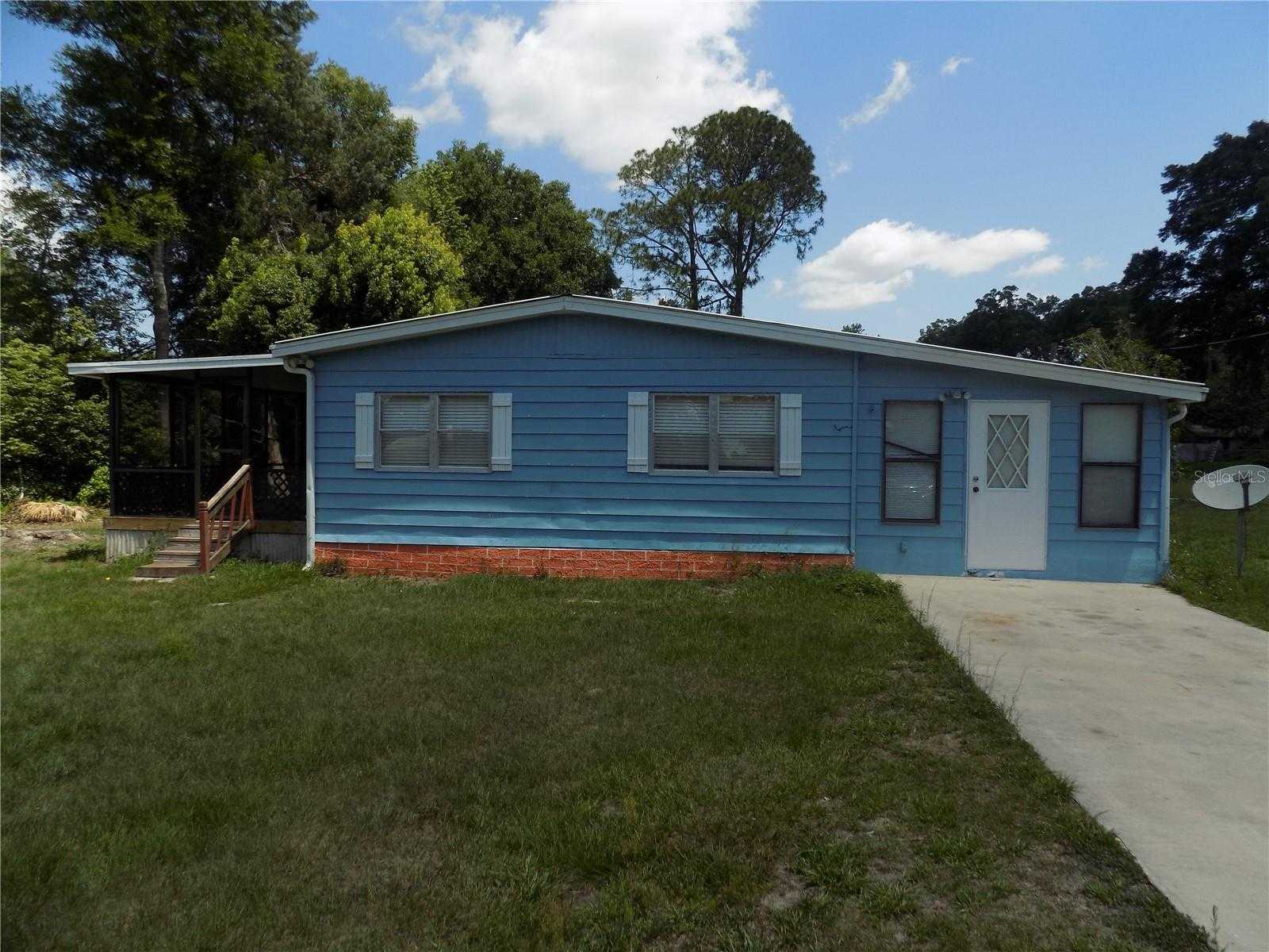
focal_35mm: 23
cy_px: 476
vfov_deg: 58.9
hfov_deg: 73.9
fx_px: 843
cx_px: 634
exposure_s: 1/1000
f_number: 3.1
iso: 80
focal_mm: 4
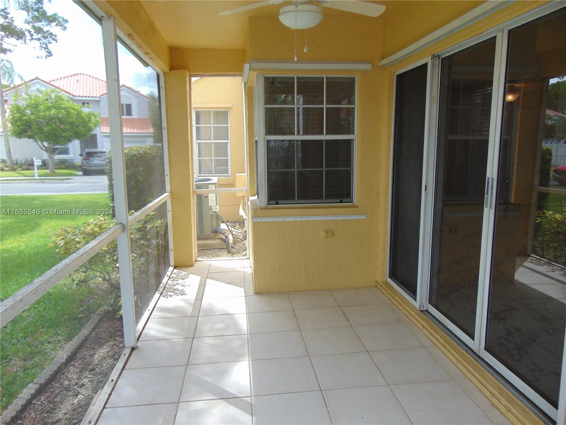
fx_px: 409
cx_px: 283
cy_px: 212
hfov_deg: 69.4
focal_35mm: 25
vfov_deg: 54.9
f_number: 3
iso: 80
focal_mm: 4.5
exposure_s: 1/125
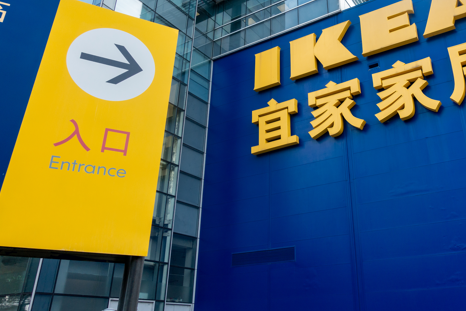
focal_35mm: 33
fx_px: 427
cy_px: 109
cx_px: 292
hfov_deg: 56.5
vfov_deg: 39.6
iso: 125
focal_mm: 9.33
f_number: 4
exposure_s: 1/500
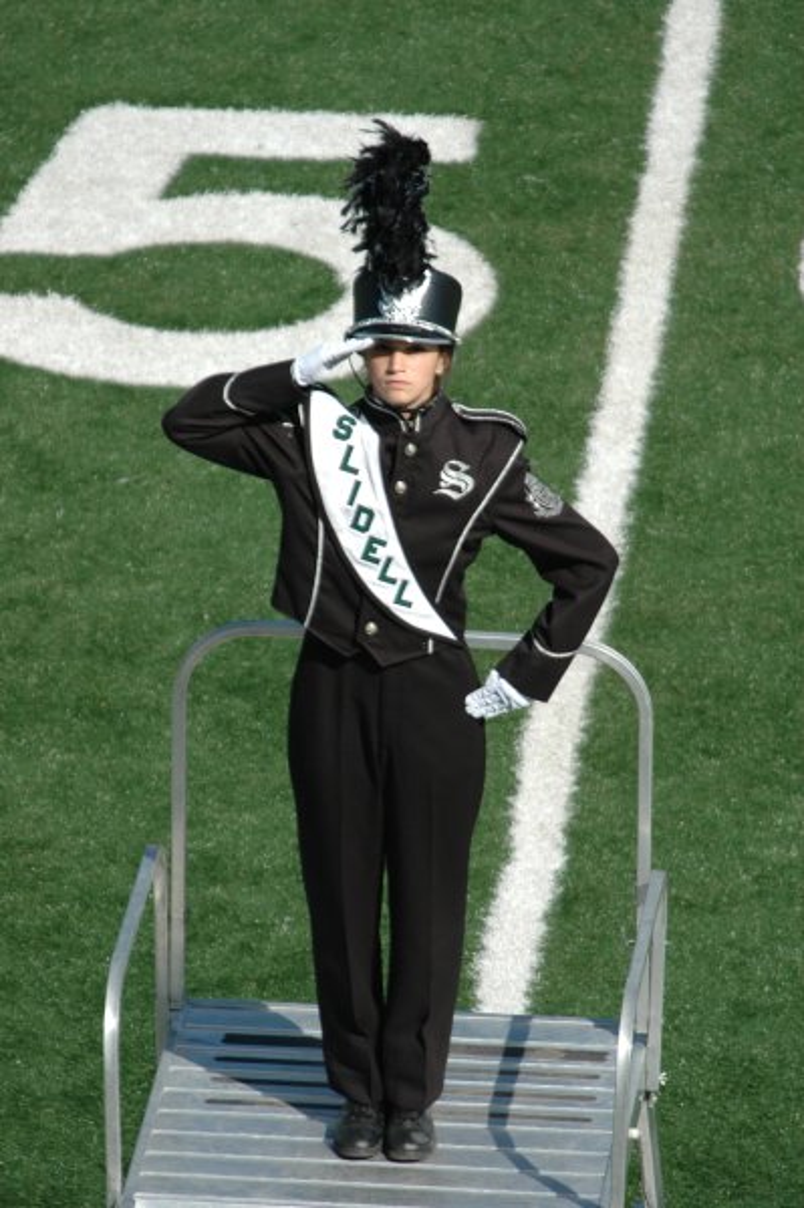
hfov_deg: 2.3
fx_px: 20133
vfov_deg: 3.4
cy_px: 604
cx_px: 402
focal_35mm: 600
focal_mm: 400
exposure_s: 1/1250
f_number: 5.6
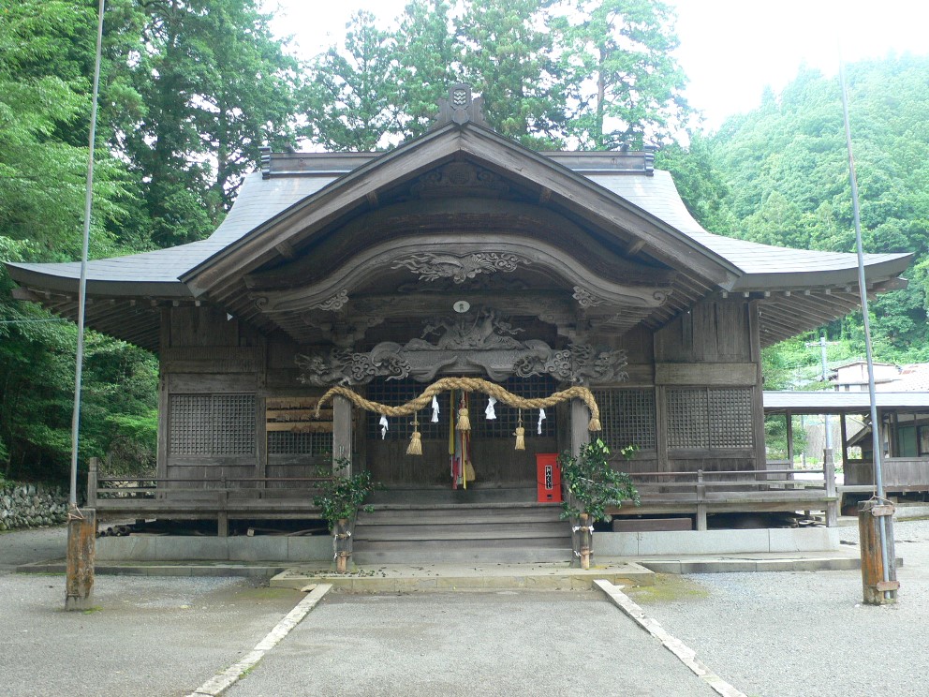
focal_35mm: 34
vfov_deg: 41.8
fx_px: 912
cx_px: 464
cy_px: 348
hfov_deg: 54.0
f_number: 2.8
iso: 100
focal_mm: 6.3
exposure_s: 1/30
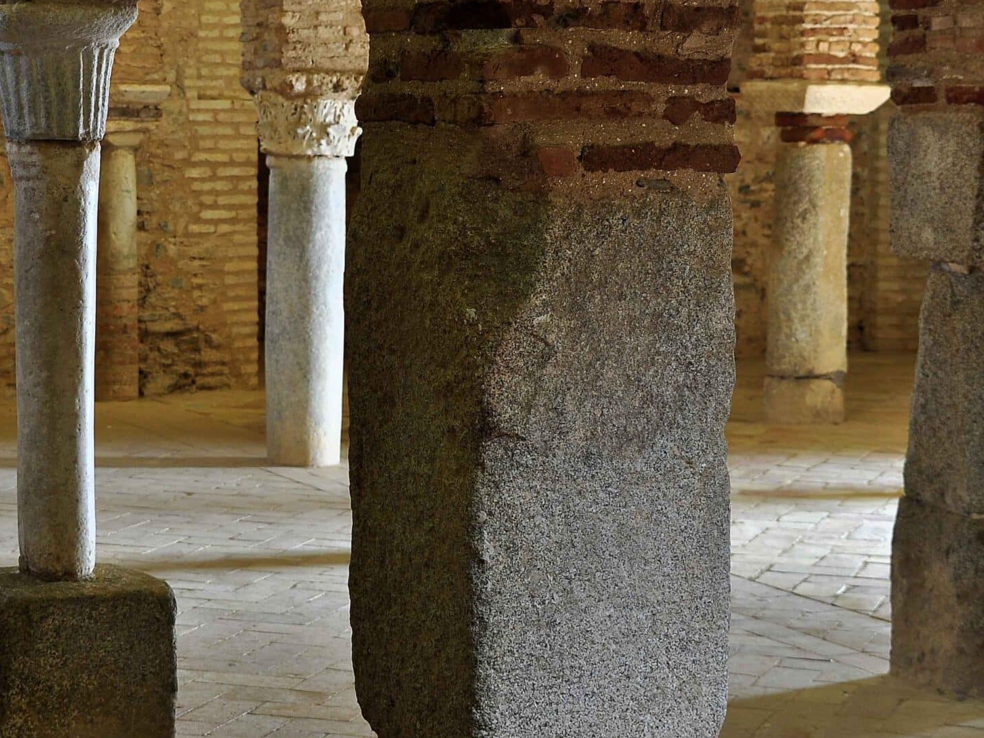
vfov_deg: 15.2
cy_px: 234
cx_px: 308
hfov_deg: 20.2
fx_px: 2757
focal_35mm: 97
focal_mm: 38
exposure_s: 1/8
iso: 200
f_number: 6.3
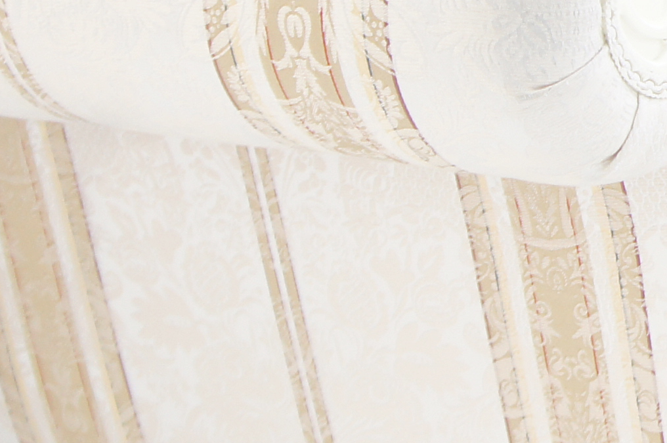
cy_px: -110
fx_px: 3220
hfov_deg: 11.1
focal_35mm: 174
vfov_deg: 7.8
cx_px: 1182
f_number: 4
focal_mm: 24
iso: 800
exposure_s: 1/160
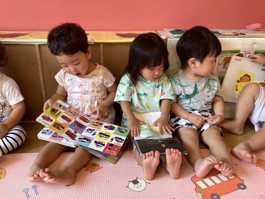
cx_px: 132
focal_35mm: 31
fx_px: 237
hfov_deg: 58.4
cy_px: 100
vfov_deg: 45.4
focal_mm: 3.3
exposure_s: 1/100
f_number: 2.4
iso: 80
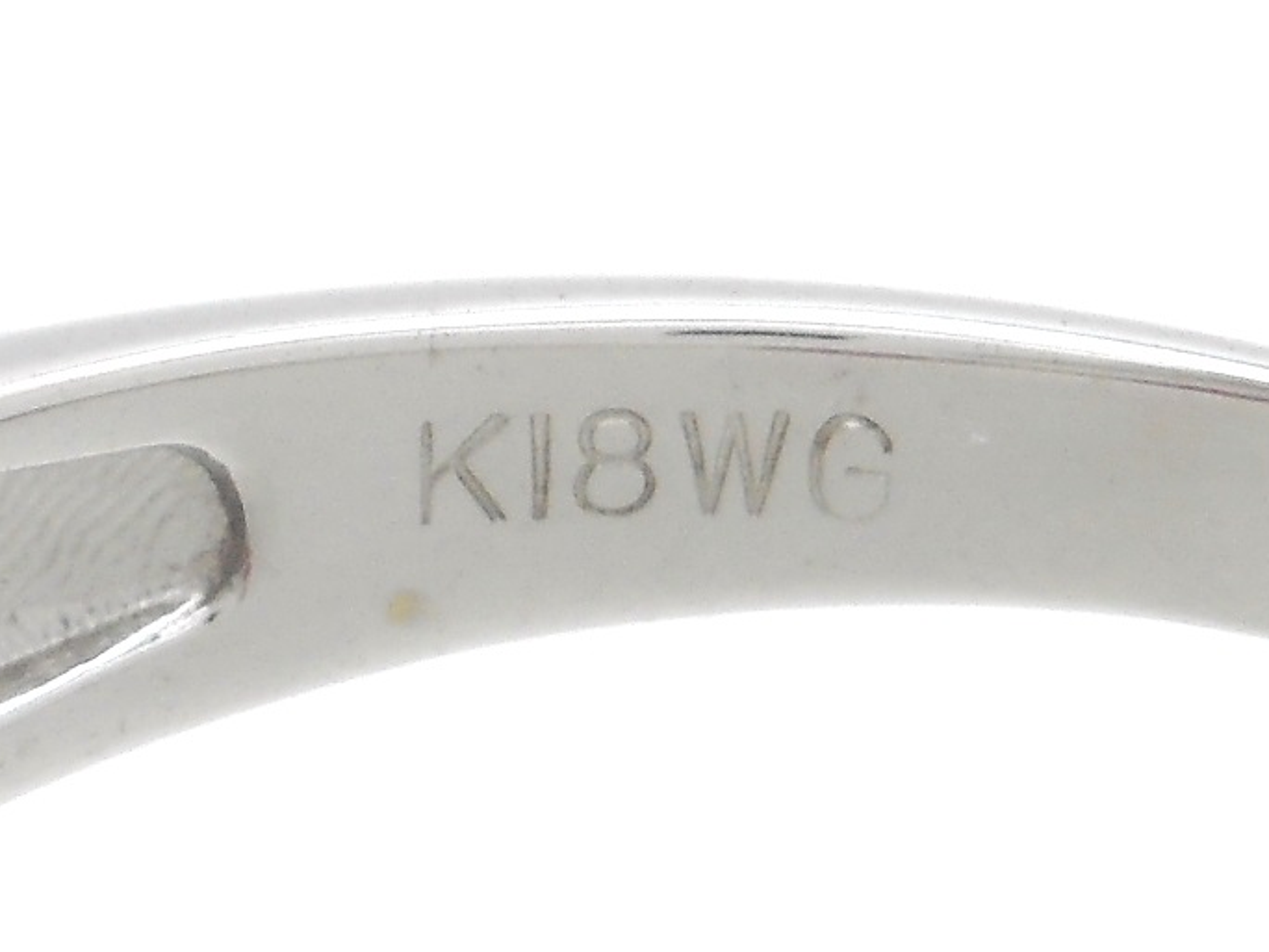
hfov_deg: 28.2
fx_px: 2529
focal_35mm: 69
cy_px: 499
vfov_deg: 21.3
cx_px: 653
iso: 80
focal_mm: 10.5
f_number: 5.1
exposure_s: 1/125
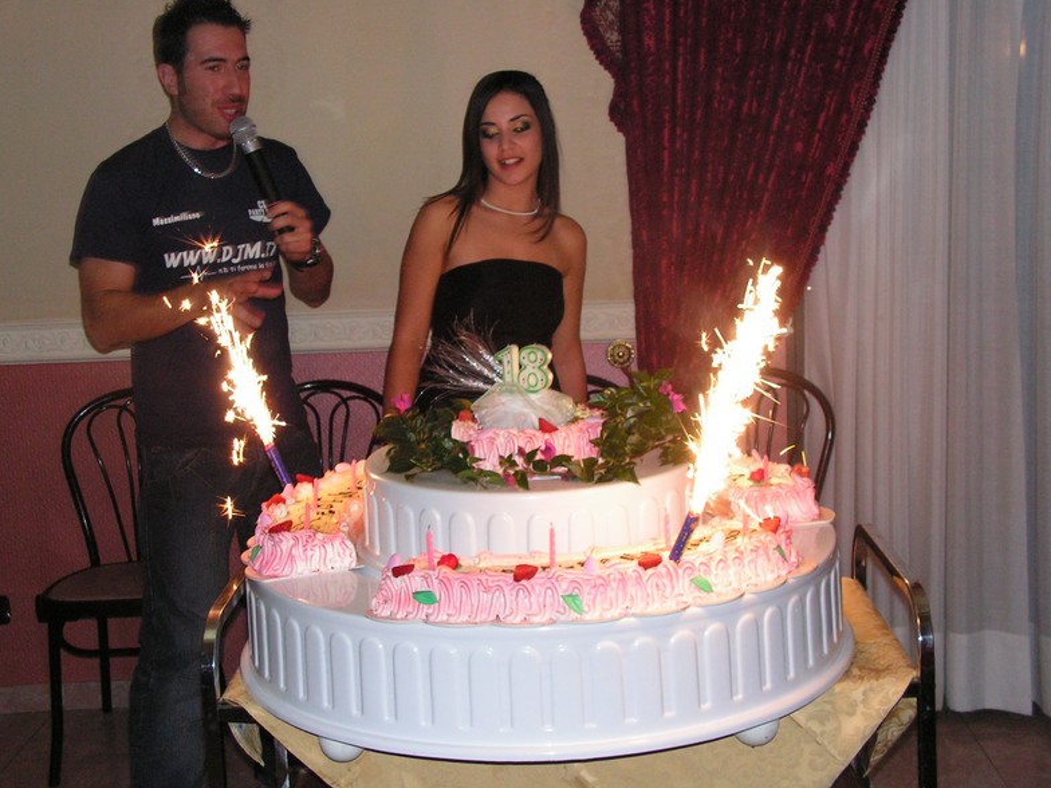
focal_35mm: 49
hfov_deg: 38.9
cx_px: 526
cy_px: 387
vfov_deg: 29.7
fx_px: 1488
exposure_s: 1/40
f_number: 3.2
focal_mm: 8.1
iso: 200
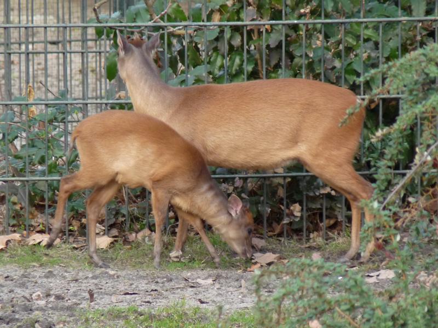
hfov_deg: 2.9
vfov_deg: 2.1
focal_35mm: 692
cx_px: 219
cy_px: 164
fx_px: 8756
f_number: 4.4
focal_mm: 86.4
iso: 250
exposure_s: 1/125
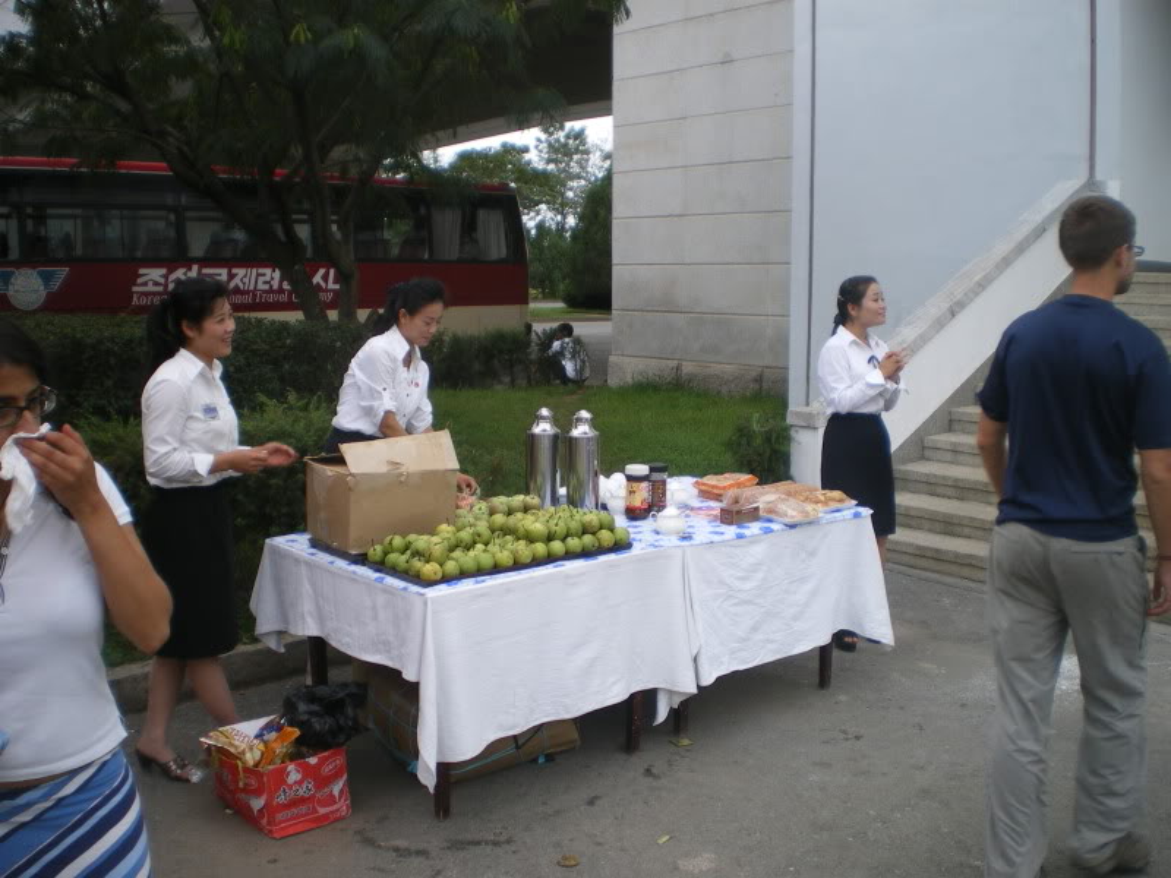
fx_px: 1218
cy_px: 439
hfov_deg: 51.4
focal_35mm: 36
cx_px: 586
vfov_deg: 39.7
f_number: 3.1
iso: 50
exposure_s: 1/80
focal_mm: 6.3
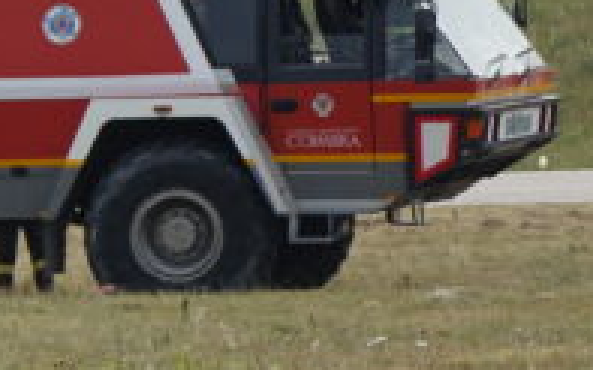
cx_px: -138
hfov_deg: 3.2
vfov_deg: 2.0
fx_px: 10728
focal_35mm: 664
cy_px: 135
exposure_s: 1/800
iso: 125
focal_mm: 65.23
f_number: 4.5
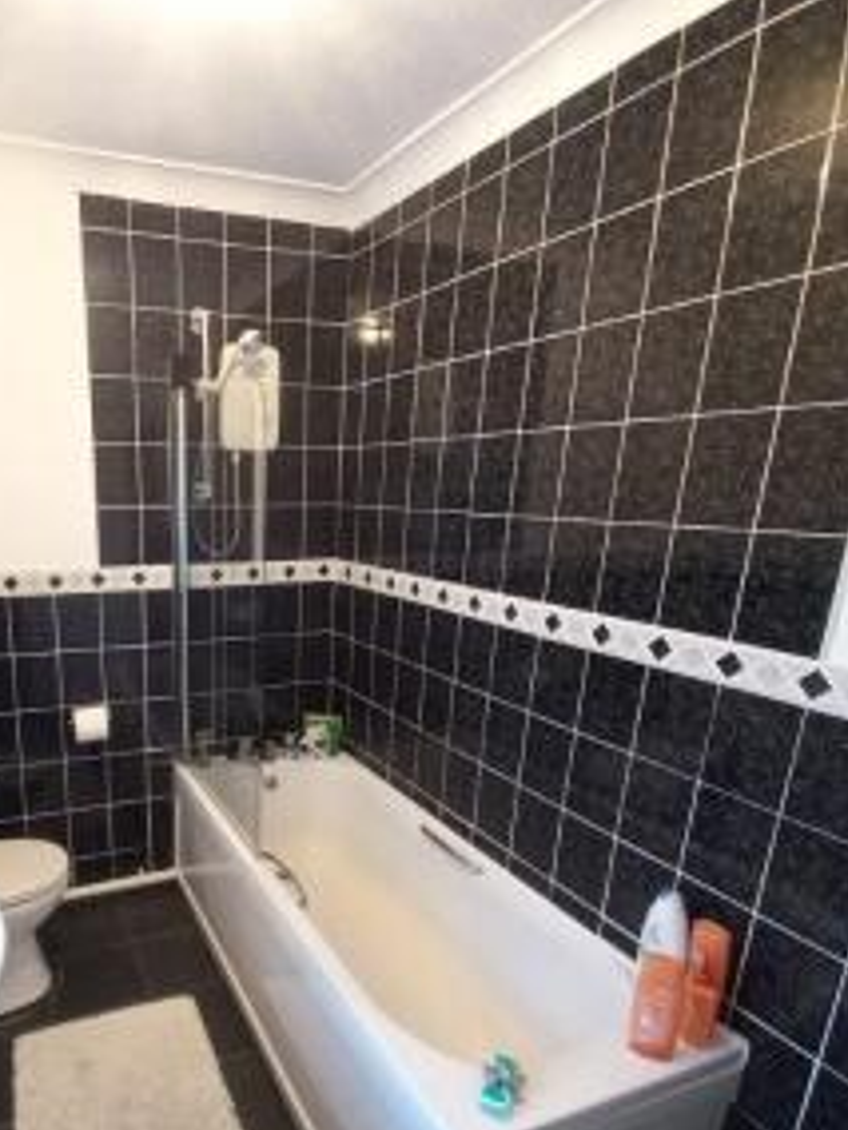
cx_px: 243
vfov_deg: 80.4
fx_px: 653
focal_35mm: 20
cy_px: 698
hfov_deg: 63.2
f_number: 2.2
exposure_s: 1/14.3
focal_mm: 1.13
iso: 320
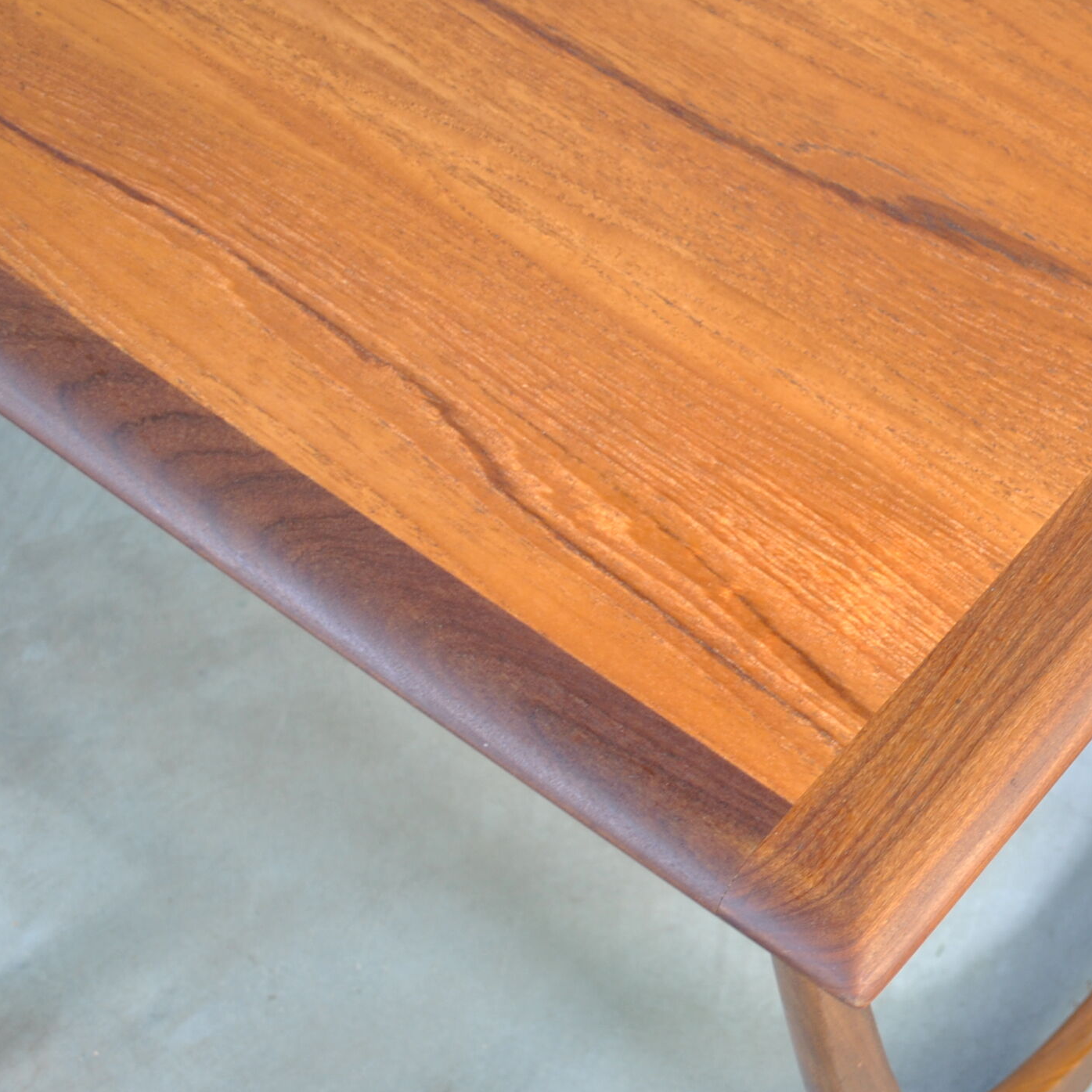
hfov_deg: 21.7
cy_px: 532
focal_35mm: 77
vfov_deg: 22.5
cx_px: 1105
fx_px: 2744
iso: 200
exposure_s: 1/20
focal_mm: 29
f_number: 4.5
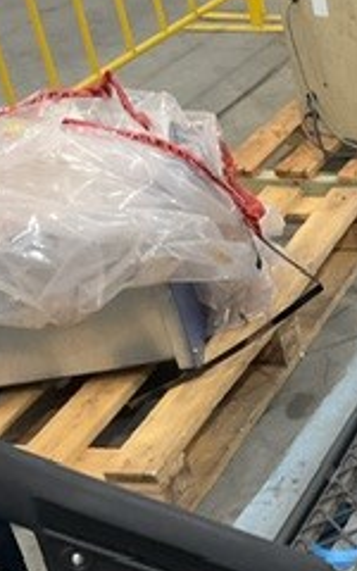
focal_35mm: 82
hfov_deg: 14.2
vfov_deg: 24.8
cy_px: 464
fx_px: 1276
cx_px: 635
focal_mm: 3
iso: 200
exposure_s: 1/33
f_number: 1.8
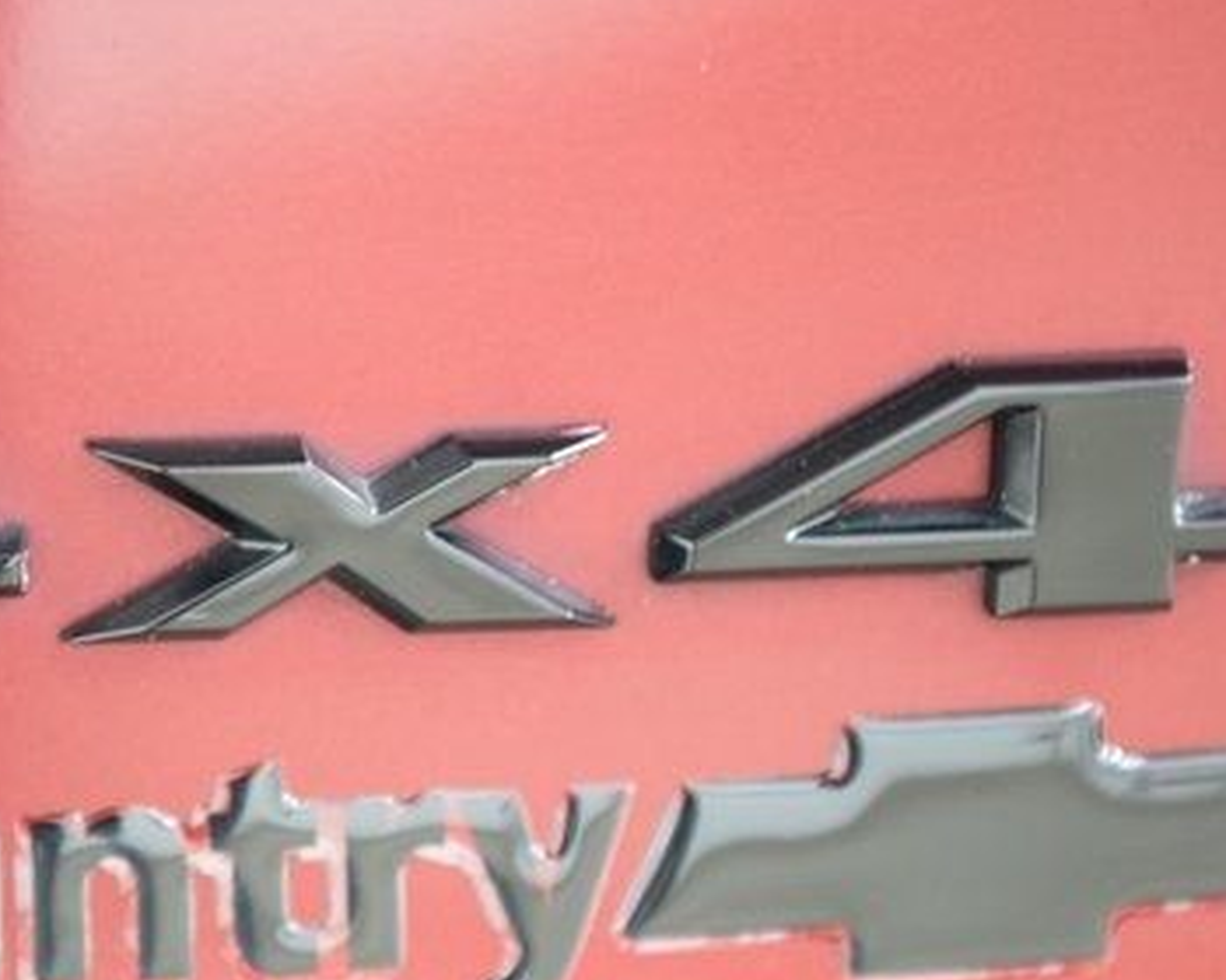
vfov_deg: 8.6
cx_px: 280
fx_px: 6531
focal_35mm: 180
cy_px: 562
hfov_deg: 10.7
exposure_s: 1/10
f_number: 2.8
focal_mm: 70
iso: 1600
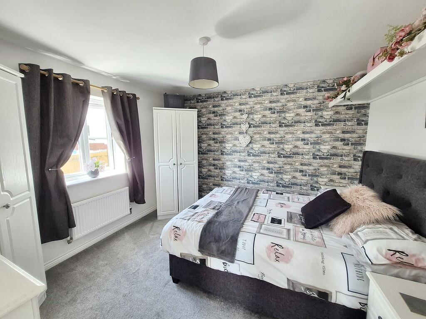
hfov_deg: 106.2
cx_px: 213
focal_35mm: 13
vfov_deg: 89.9
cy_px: 160
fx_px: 160
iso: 125
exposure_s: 1/50
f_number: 2.2
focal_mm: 1.7
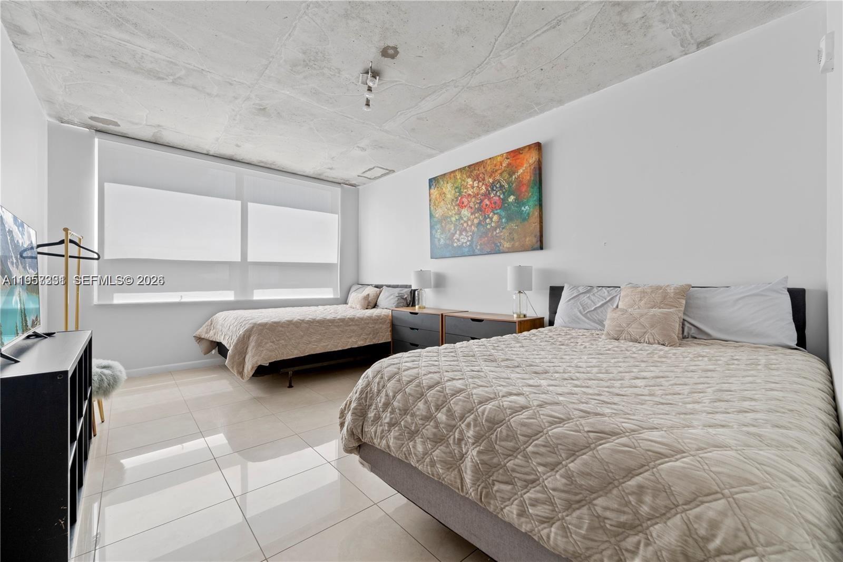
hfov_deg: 104.3
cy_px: 281
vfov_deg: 81.2
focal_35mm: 14
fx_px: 328
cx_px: 422
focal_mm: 14
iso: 250
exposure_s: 1/6
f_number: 9
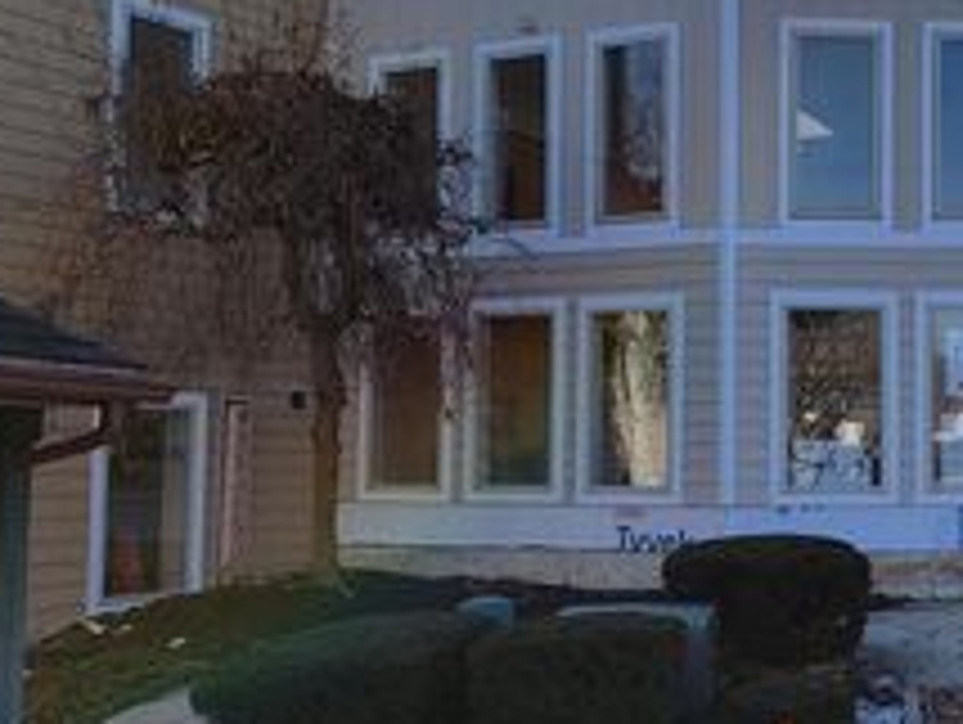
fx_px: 1560
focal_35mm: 56
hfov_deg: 31.5
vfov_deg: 26.2
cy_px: 362
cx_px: 986
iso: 16
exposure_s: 1/758
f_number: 1.8
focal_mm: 6.7
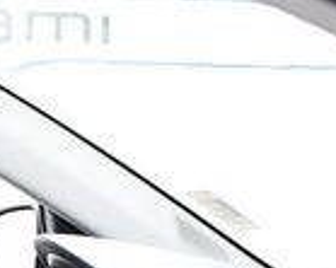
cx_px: -213
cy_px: 359
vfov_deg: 9.7
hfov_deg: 11.7
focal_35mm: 156
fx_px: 1550
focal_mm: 24
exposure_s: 1/125
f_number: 3.5
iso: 2500
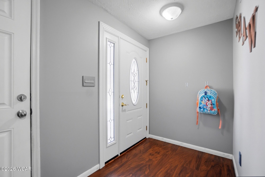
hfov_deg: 100.4
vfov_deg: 77.3
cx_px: 132
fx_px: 110
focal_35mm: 15
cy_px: 88
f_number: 5.6
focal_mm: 10
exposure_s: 1/60
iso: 125
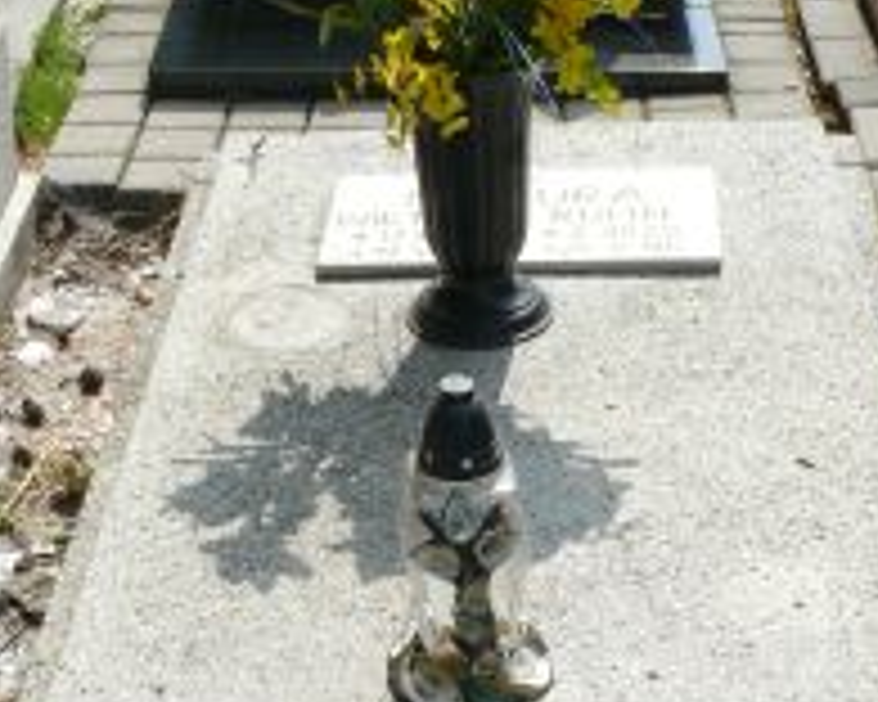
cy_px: 549
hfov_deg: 22.7
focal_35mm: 84
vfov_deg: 18.1
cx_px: 369
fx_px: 2183
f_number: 5.6
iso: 100
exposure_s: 1/400
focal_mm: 7.4
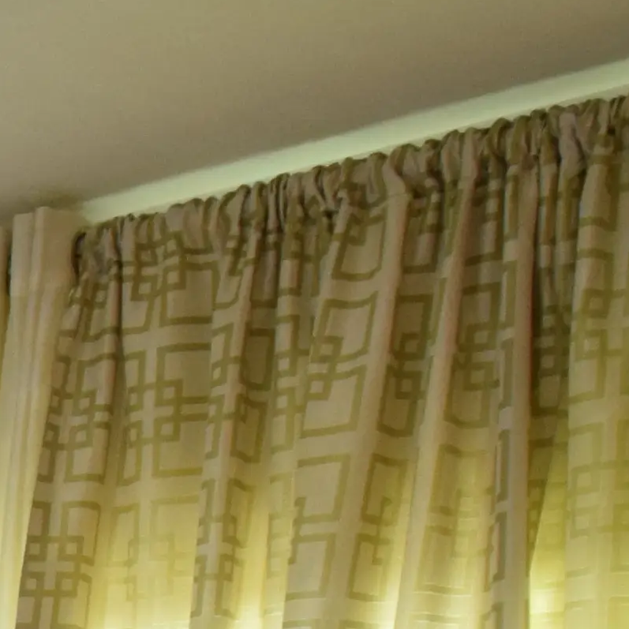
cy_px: 1260
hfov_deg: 13.4
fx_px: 1974
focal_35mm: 96
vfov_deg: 14.8
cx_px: -878
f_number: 5
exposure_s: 1/60
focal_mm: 10
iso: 800
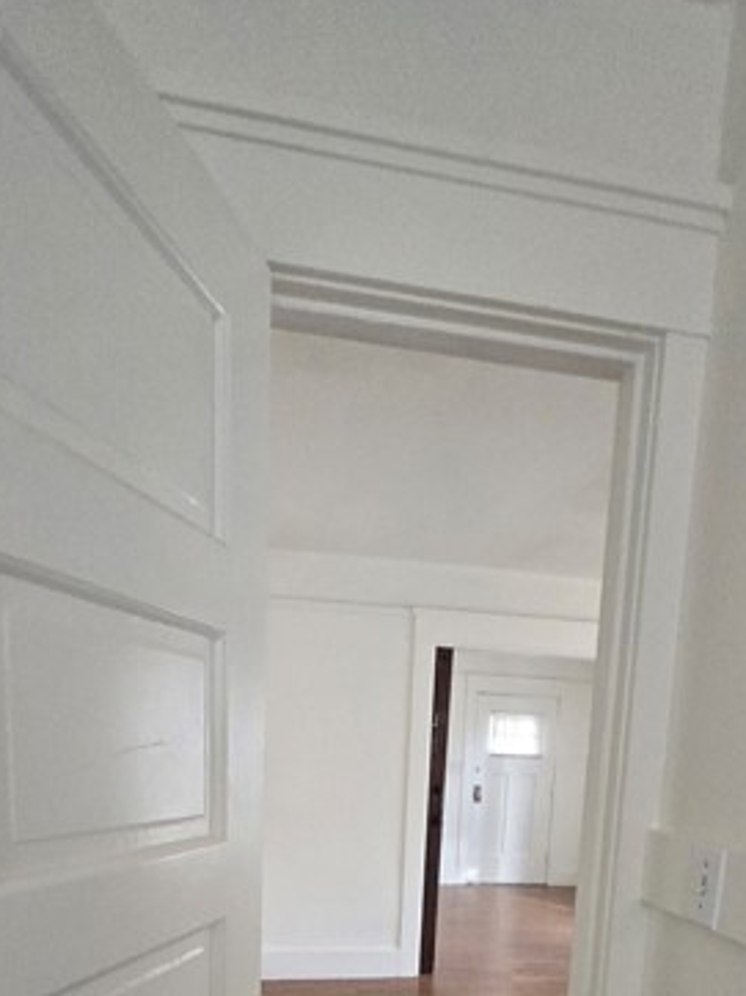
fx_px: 662
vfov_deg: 63.9
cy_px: 864
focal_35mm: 23
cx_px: 380
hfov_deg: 58.8
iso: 800
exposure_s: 1/60
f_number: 2.2
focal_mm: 2.2
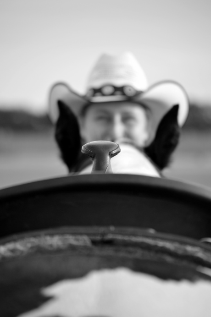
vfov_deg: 11.8
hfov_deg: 7.9
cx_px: 106
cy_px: 158
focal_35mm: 174
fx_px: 1533
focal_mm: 116
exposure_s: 1/400
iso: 400
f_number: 5
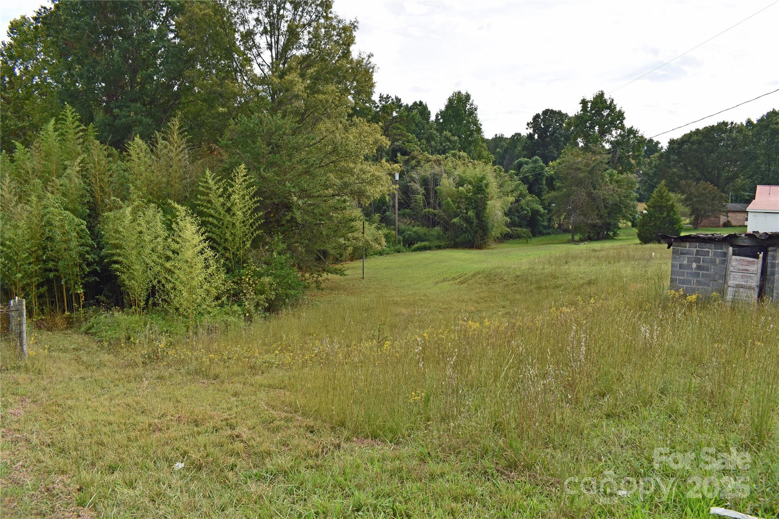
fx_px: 584
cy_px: 260
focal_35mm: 27
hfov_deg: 67.4
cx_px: 390
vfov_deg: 47.9
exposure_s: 1/200
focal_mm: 18
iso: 100
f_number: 9
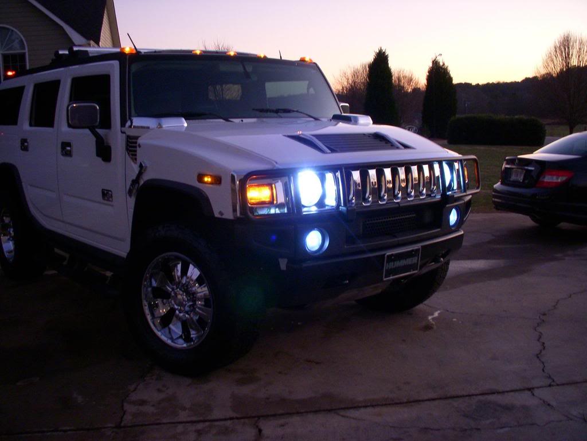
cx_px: 294
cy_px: 220
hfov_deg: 49.0
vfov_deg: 37.7
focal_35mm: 38
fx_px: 644
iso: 200
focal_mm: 6.3
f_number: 3.3
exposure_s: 1/15
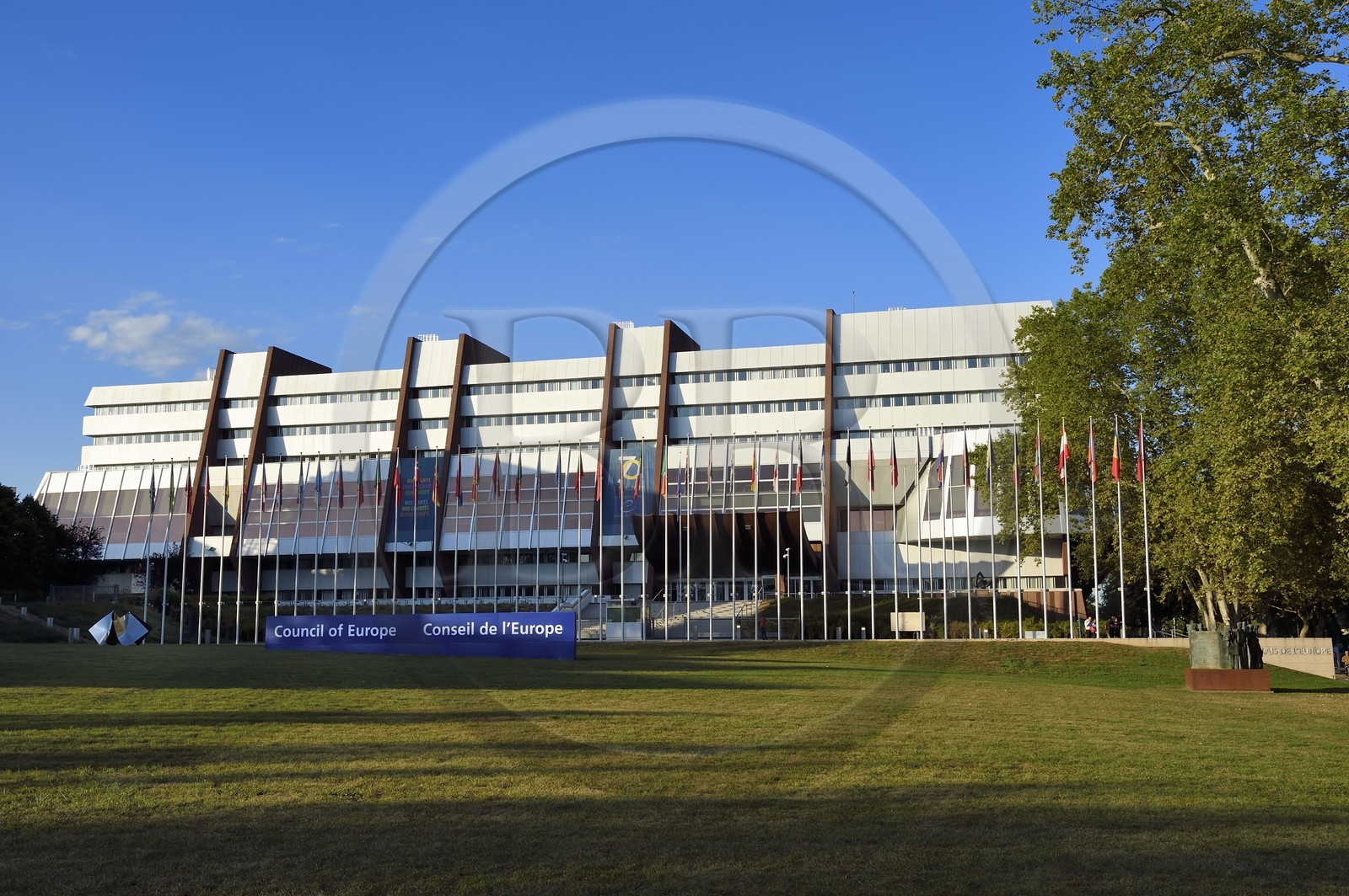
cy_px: 448
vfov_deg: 35.0
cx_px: 674
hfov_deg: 50.7
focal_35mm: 38
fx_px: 1423
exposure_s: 1/250
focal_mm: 38
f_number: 11
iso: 200
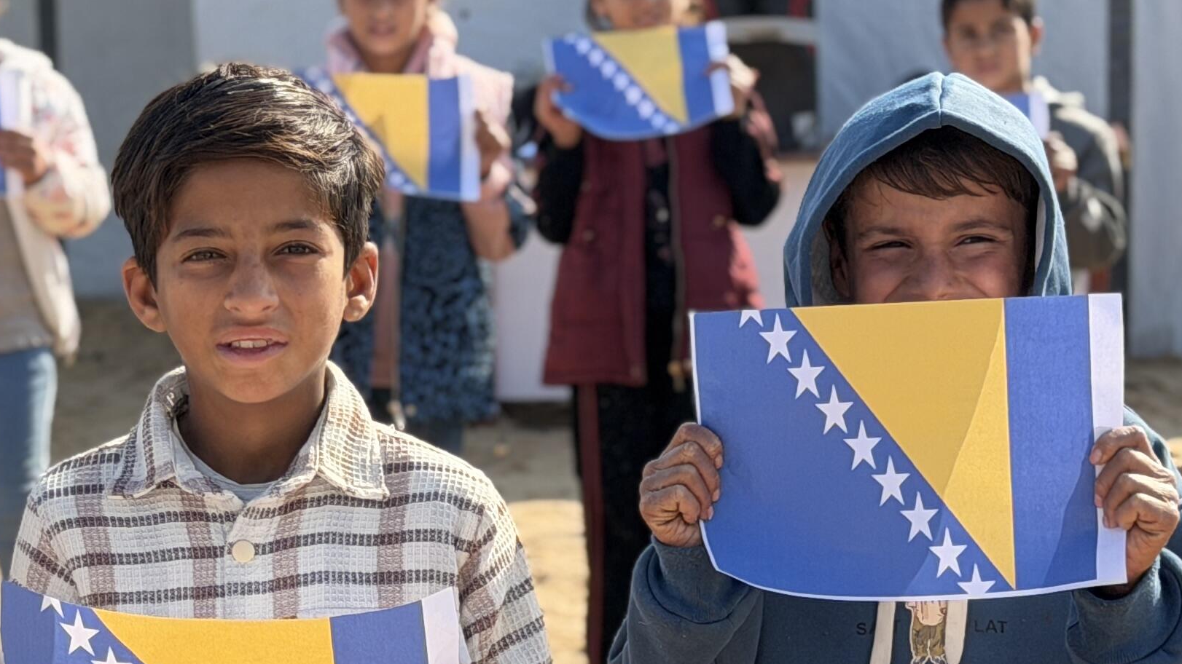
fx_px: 4074
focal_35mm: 130
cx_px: 248
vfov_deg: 9.3
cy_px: 517
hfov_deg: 16.4
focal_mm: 6.76
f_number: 1.78
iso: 64
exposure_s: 1/2667
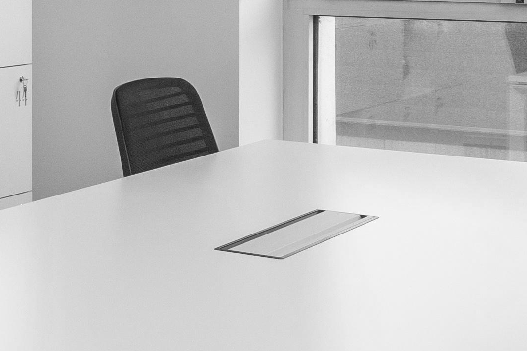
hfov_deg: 22.2
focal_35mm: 90
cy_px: -14
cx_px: 84
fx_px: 1317
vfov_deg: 14.9
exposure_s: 1/60
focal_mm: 16
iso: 400
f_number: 8
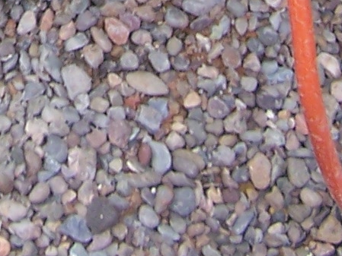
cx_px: -97
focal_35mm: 218
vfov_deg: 6.3
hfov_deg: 8.9
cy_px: -458
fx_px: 2154
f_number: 2.8
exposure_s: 1/60
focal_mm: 6.3
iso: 80
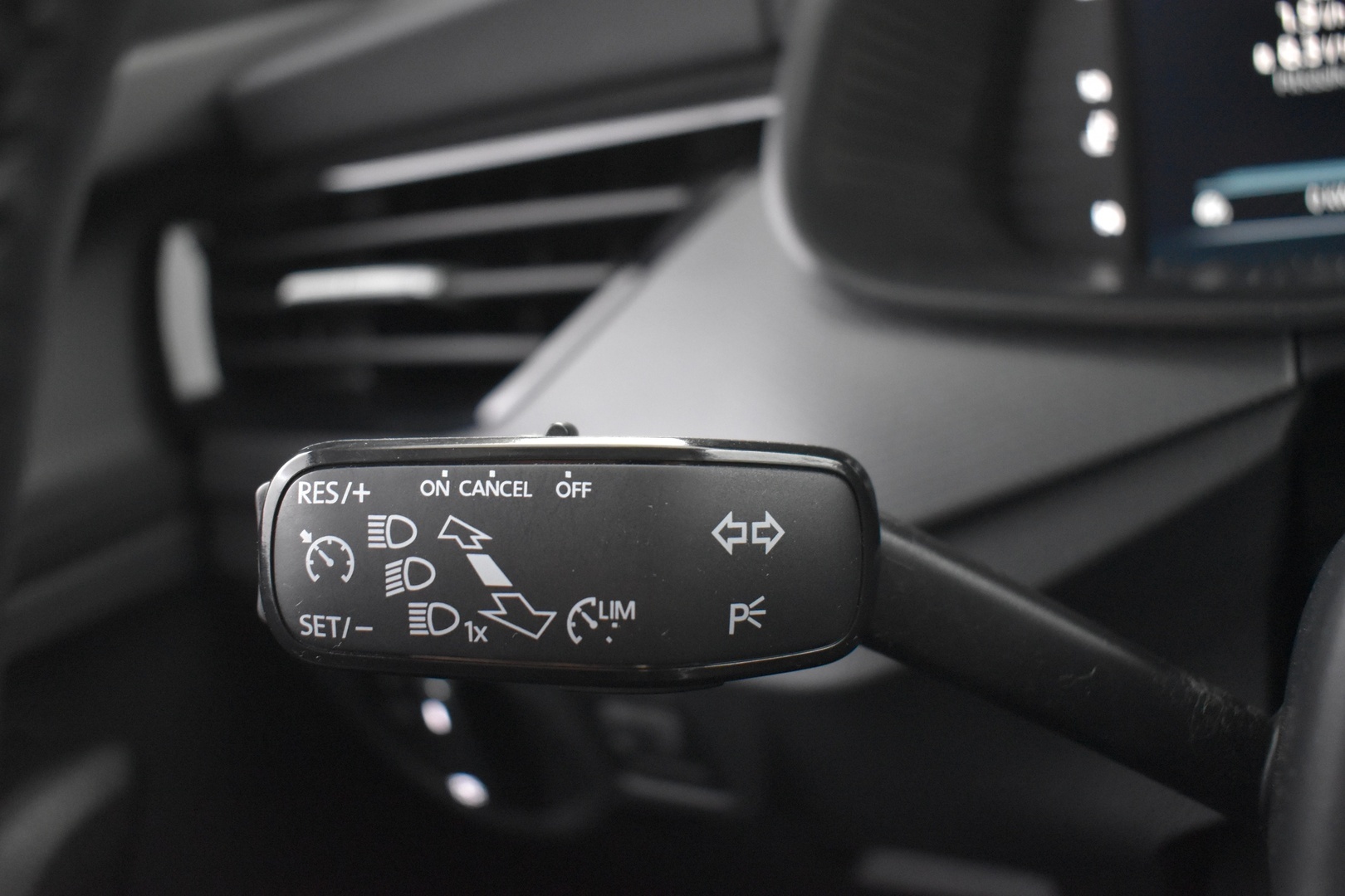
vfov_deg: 36.9
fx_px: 1345
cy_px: 448
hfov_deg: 53.1
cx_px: 672
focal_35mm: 36
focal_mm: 24
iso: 3200
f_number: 3.8
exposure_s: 1/10
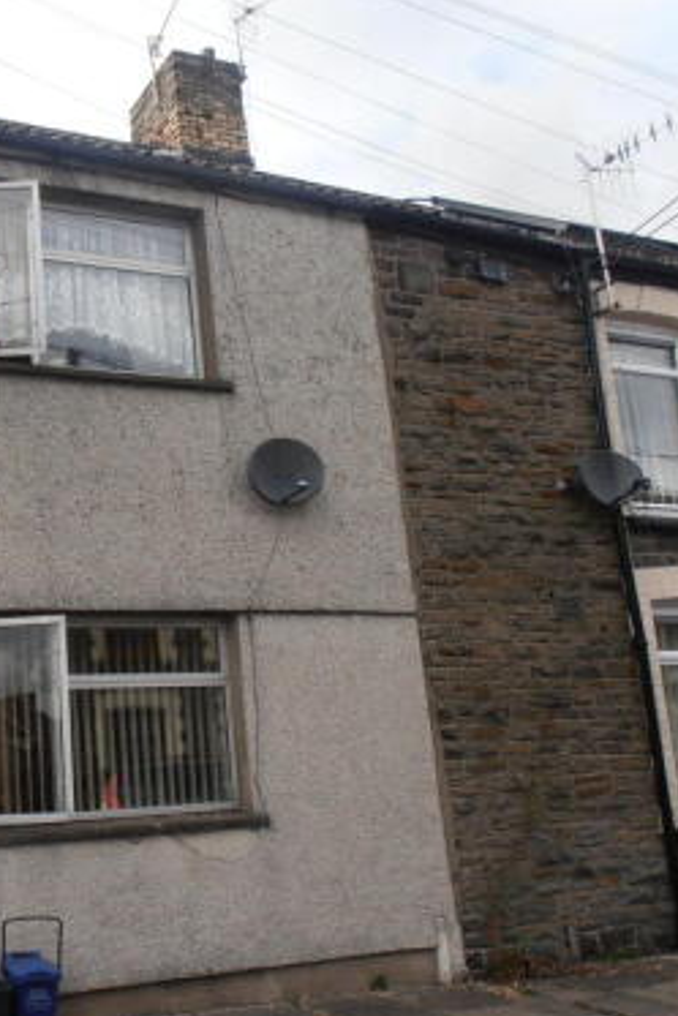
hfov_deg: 32.4
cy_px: 541
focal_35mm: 39
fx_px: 1101
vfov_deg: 49.5
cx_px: 61
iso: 80
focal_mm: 4.2
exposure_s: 1/80
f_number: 7.9
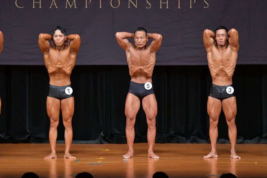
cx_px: 134
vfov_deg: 5.4
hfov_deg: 8.1
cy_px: 89
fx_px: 1890
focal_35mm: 255
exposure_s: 1/400
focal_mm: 170
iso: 5000
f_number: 5.6
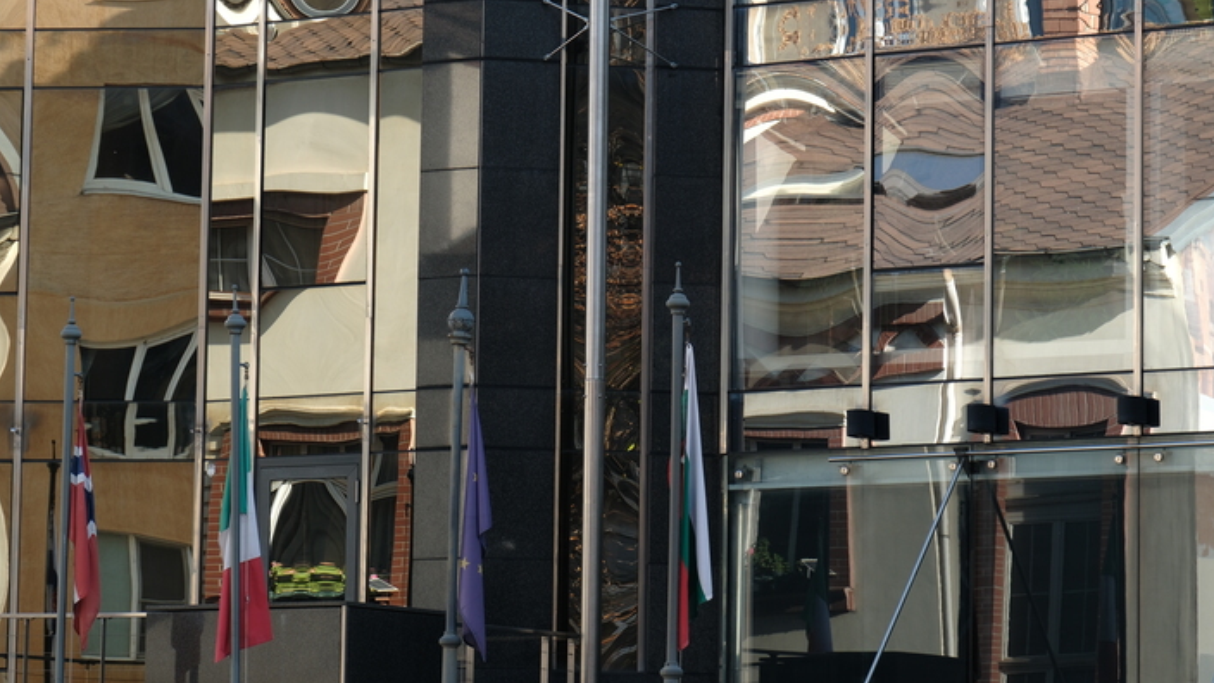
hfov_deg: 13.4
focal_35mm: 160
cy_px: 304
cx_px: 695
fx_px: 5150
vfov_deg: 7.6
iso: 125
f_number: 5
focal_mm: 70
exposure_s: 1/150
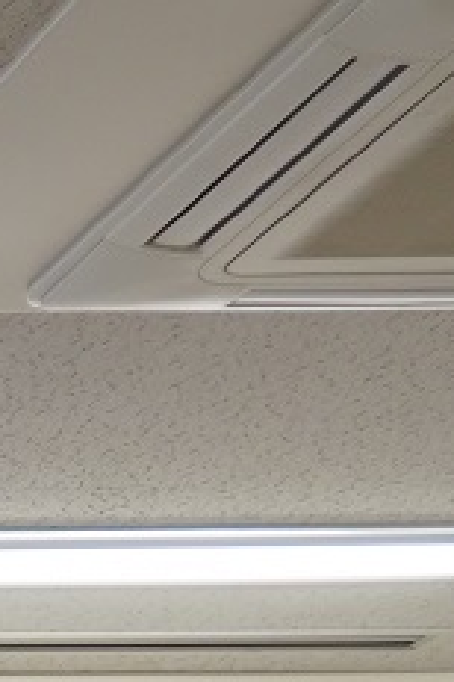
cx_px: -1565
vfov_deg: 9.6
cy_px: 1677
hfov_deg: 5.9
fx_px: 3537
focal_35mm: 187
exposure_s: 1/160
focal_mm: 24
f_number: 4
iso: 500
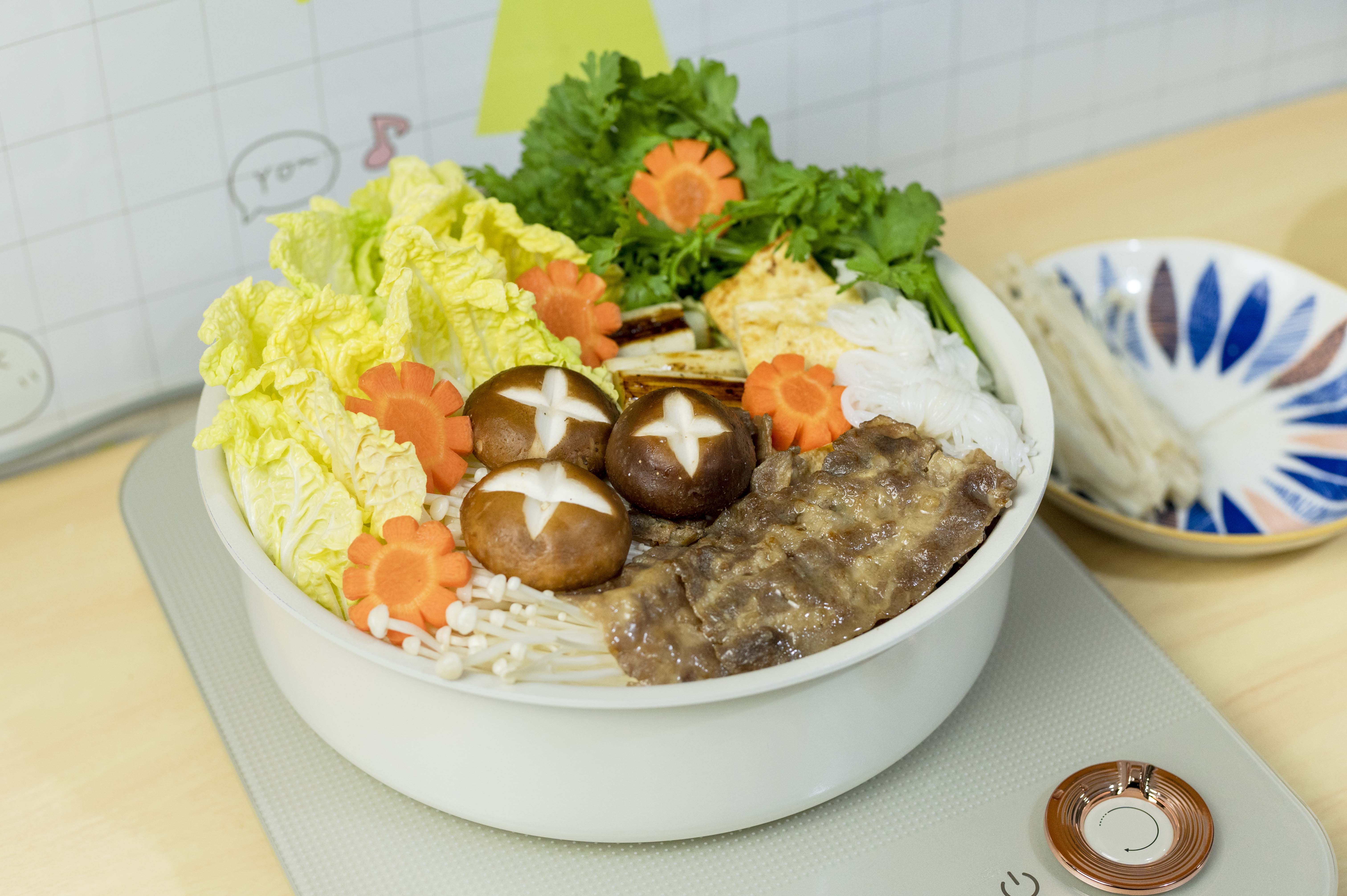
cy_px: 448
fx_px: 1870
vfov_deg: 27.0
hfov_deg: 39.6
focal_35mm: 50
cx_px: 674
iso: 1600
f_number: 4
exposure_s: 1/125
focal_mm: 50
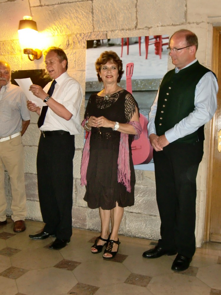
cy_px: 148
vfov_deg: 47.9
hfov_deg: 36.8
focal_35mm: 39
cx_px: 110
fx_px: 332
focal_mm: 6.9
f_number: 3
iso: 400
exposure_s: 1/25
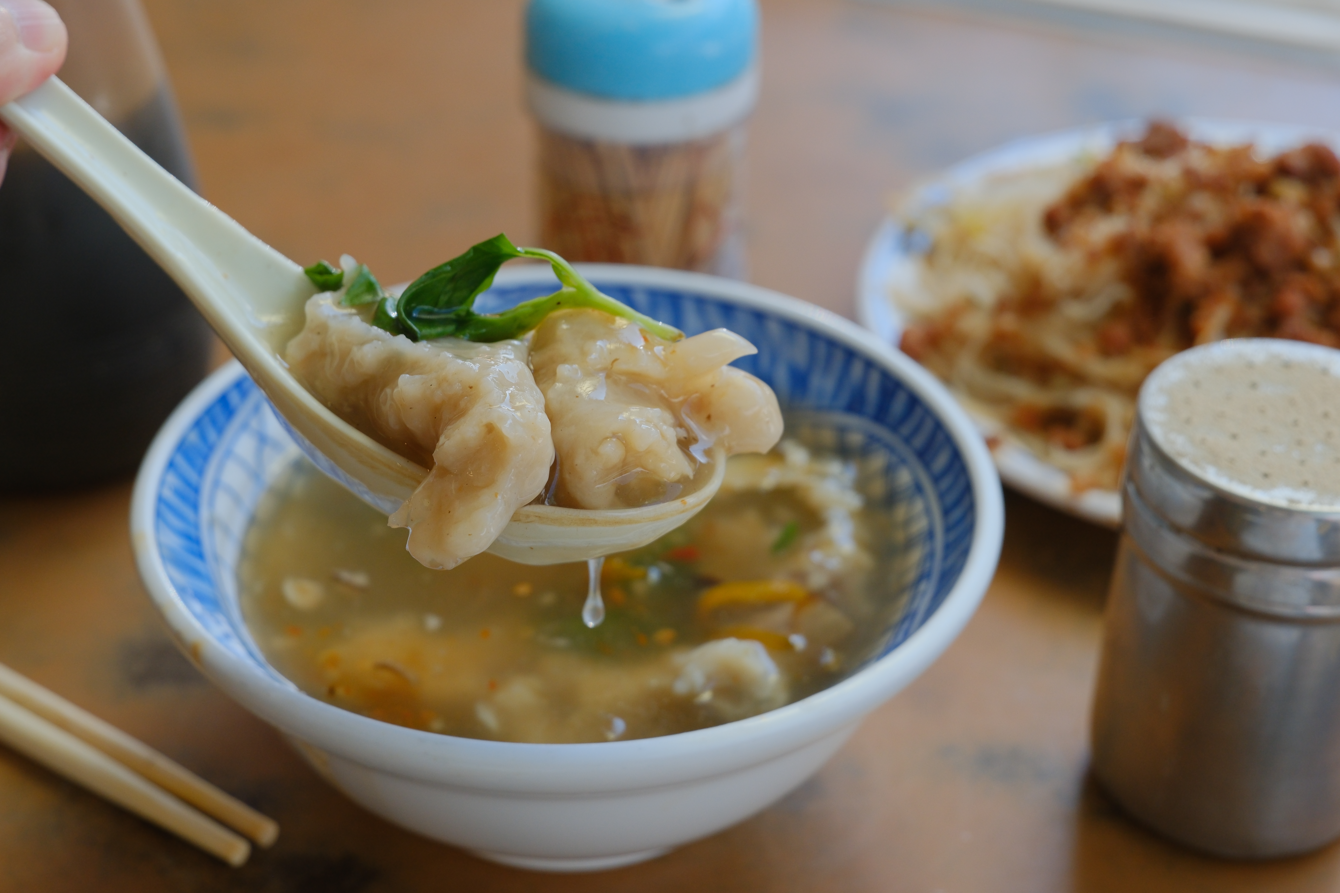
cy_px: 446
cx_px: 670
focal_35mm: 69
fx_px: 2568
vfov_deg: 19.7
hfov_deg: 29.2
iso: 500
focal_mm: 45.8
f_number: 5.6
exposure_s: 1/350
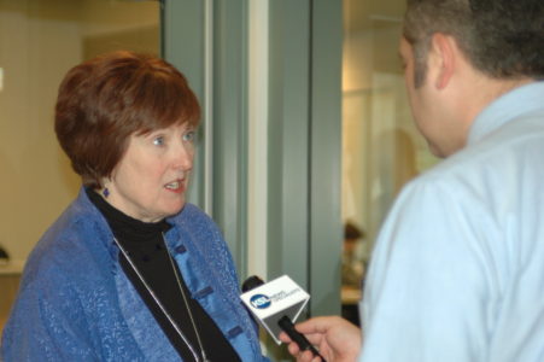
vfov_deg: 13.4
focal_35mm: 102
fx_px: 1540
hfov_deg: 20.0
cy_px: 181
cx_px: 272
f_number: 3.5
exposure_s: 1/60
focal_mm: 68
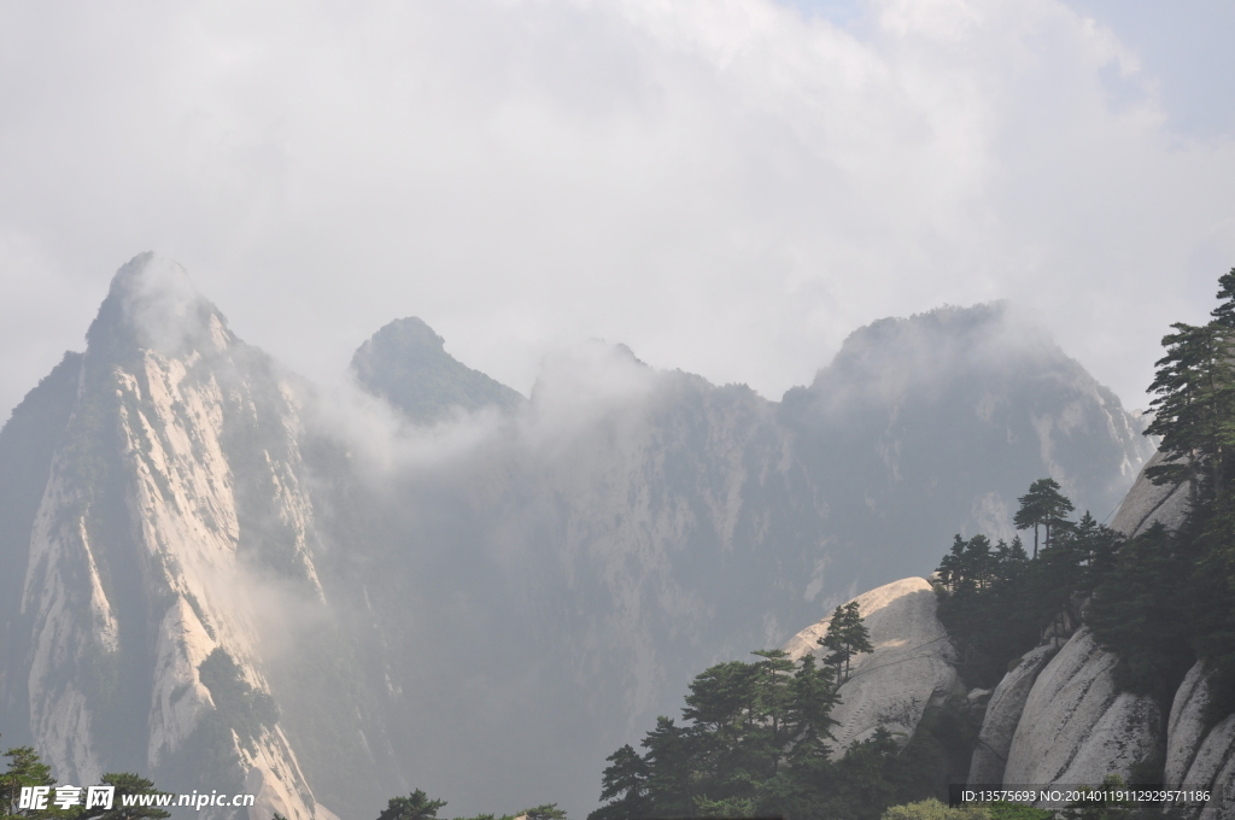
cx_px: 618
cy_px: 410
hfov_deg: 21.9
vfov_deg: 14.7
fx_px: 3186
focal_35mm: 93
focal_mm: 62
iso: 200
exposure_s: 1/320
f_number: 9
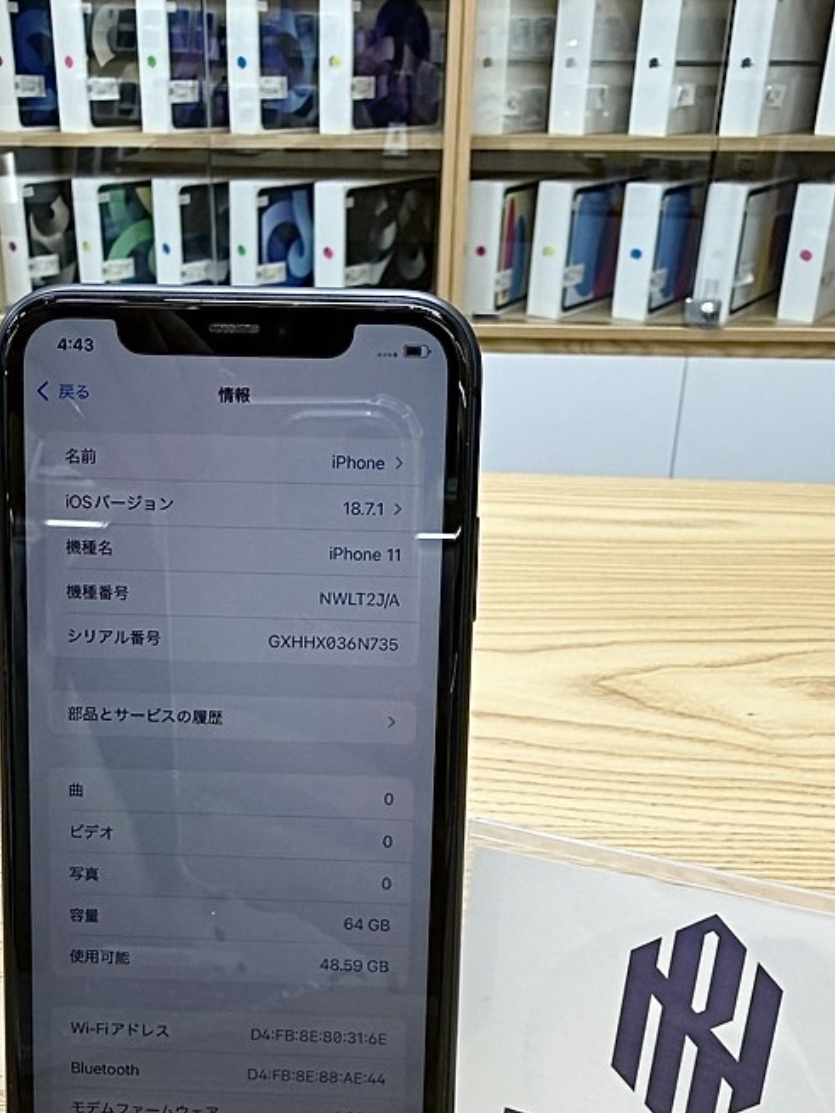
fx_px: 1062
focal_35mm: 33
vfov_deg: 55.1
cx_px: 343
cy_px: 644
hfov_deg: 42.8
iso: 160
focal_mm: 2.22
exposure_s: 1/120
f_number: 2.2
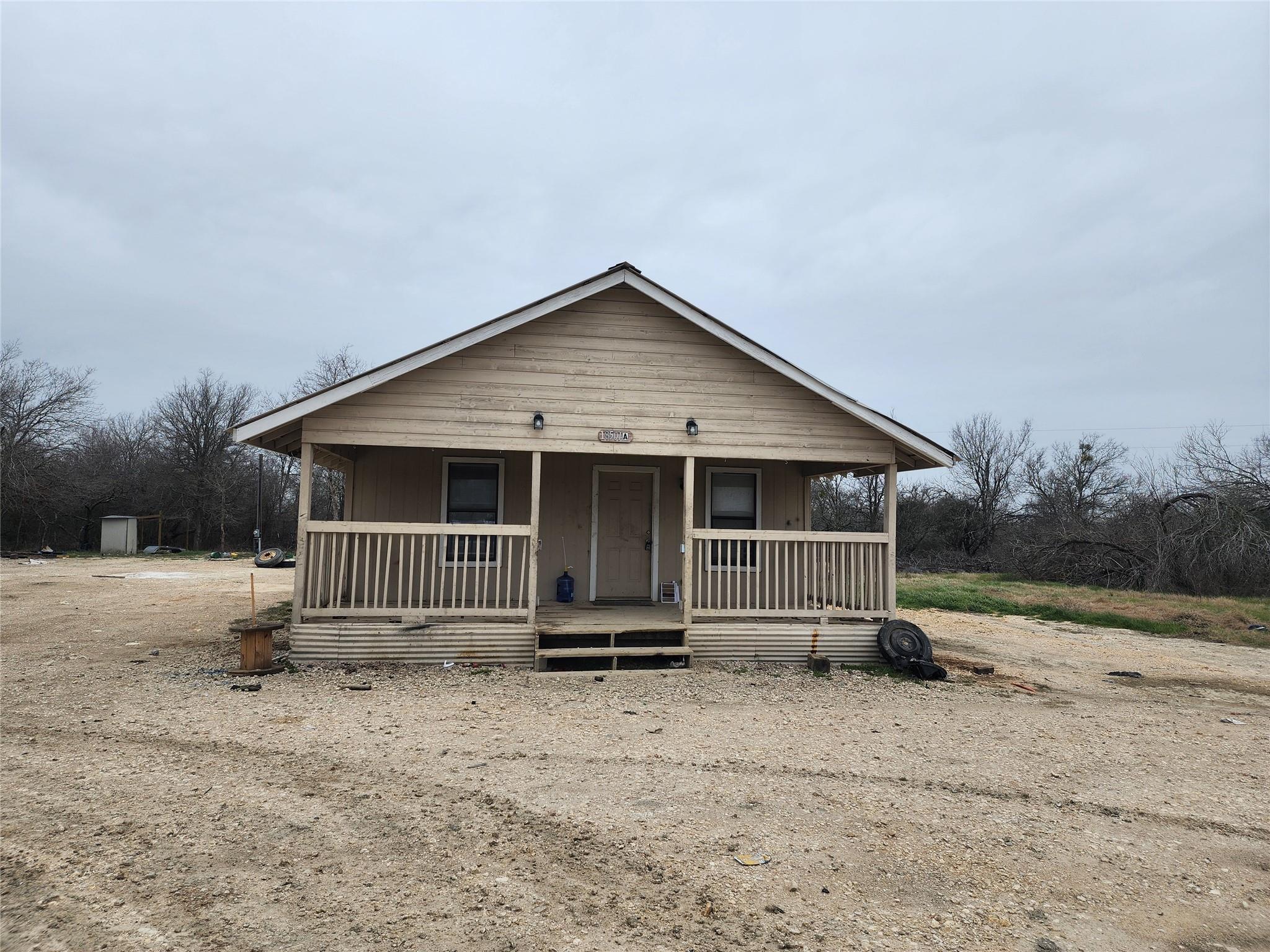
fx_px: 844
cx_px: 635
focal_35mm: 23
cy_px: 476
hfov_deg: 73.9
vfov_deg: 58.9
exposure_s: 1/593
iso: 12
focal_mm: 6.4
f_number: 1.8
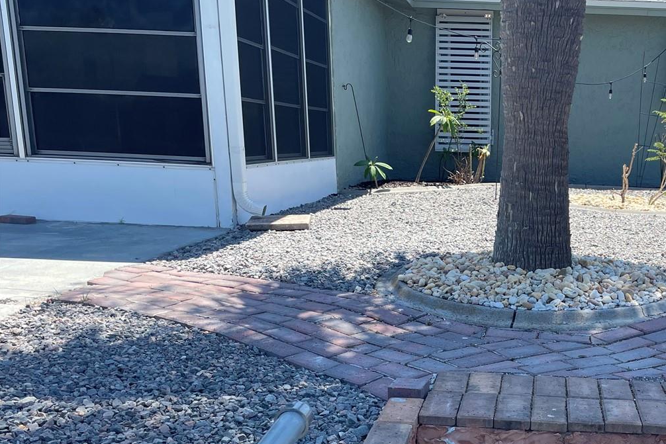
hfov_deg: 43.4
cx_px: 528
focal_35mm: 43
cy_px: 373
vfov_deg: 30.2
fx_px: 796
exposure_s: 1/1770
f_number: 1.6
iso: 50
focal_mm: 4.2
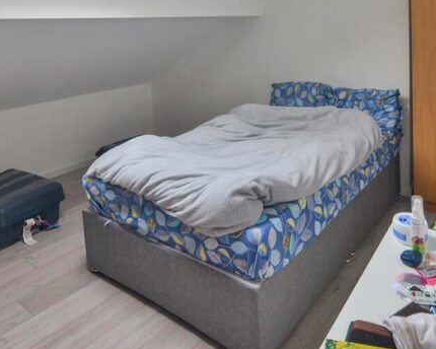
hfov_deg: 65.3
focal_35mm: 26
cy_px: 137
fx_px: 340
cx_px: 223
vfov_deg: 53.8
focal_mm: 11.5
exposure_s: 1/60
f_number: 3.5
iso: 400
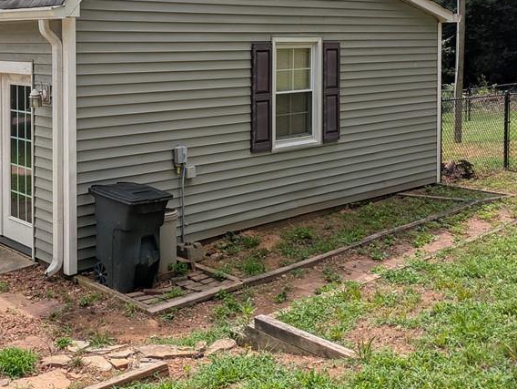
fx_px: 673
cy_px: 60
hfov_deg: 40.6
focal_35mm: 45
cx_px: 119
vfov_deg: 31.1
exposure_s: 1/2959
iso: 48
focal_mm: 5.43
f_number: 1.89
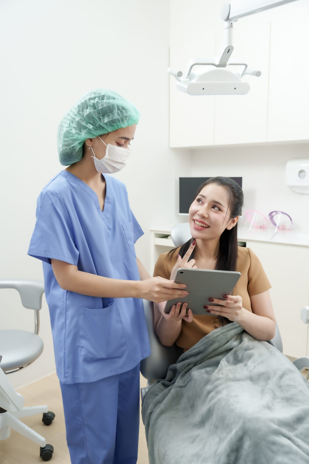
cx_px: 154
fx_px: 412
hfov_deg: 41.1
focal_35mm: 32
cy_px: 232
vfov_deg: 58.7
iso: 640
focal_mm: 32
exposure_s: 1/250
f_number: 4
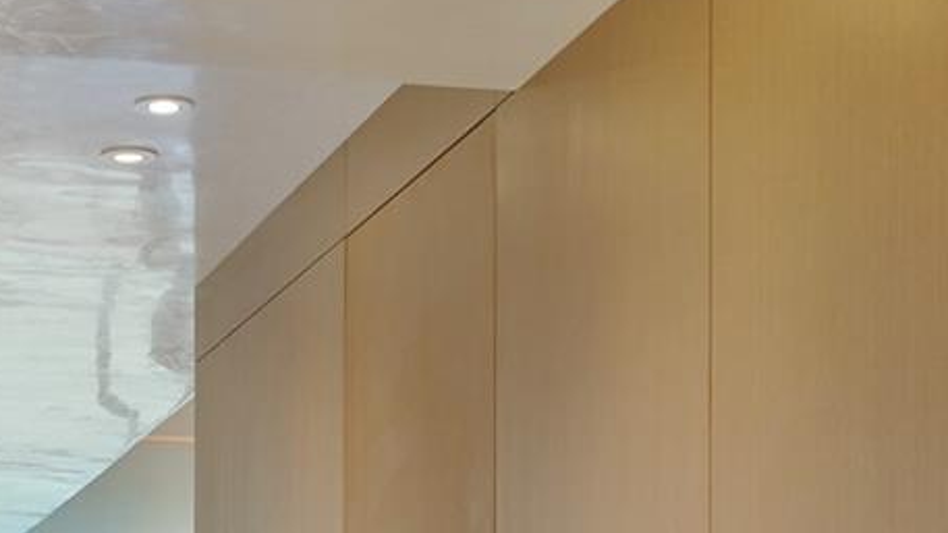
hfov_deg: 17.7
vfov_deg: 9.6
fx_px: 3041
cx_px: 284
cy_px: 910
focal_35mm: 121
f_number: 5.6
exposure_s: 1/160
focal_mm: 33
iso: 400
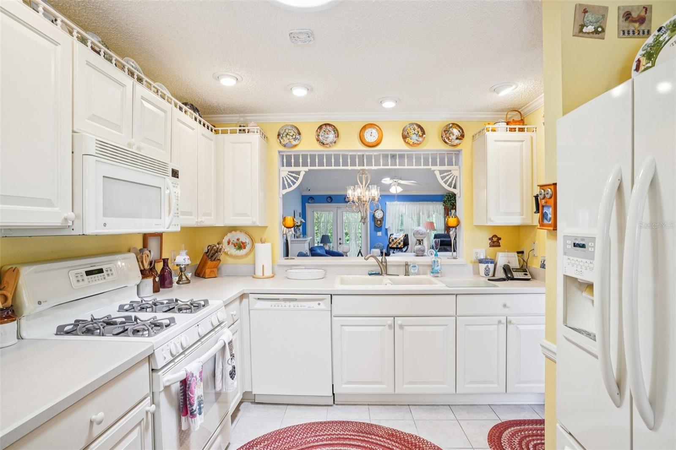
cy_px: 225
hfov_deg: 93.3
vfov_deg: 70.4
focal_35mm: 17
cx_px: 338
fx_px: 319
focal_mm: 17
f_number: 9
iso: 400
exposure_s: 1/25
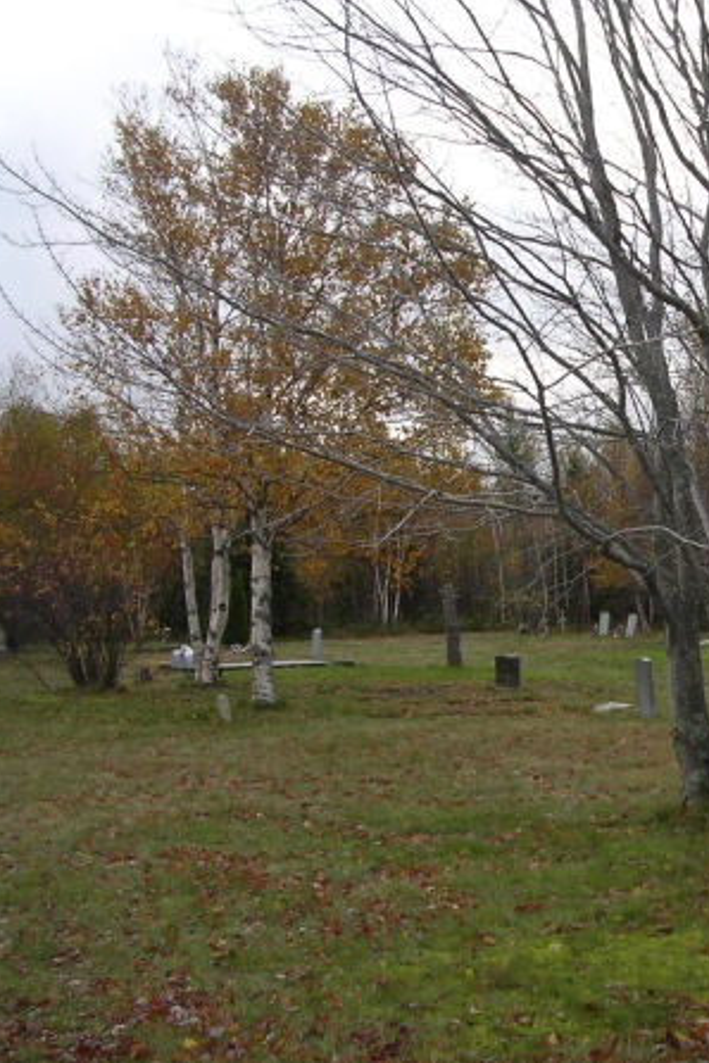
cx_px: 695
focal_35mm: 53
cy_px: 530
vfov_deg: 37.5
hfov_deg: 24.5
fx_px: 1566
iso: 100
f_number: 2.8
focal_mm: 5.8
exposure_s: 1/276
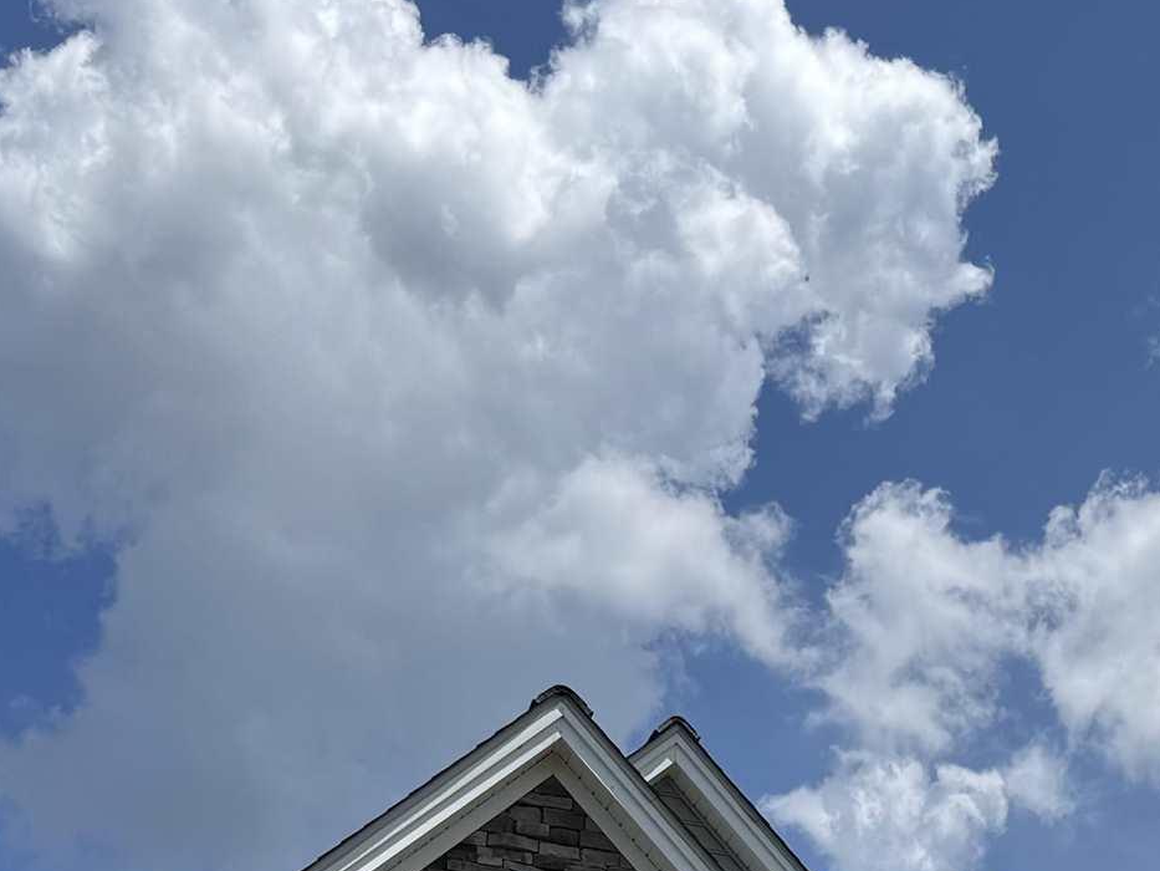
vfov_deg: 17.1
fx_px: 2648
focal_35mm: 79
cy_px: 1267
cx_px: 1108
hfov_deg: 23.8
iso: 80
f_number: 1.78
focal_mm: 6.76
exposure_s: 1/7092
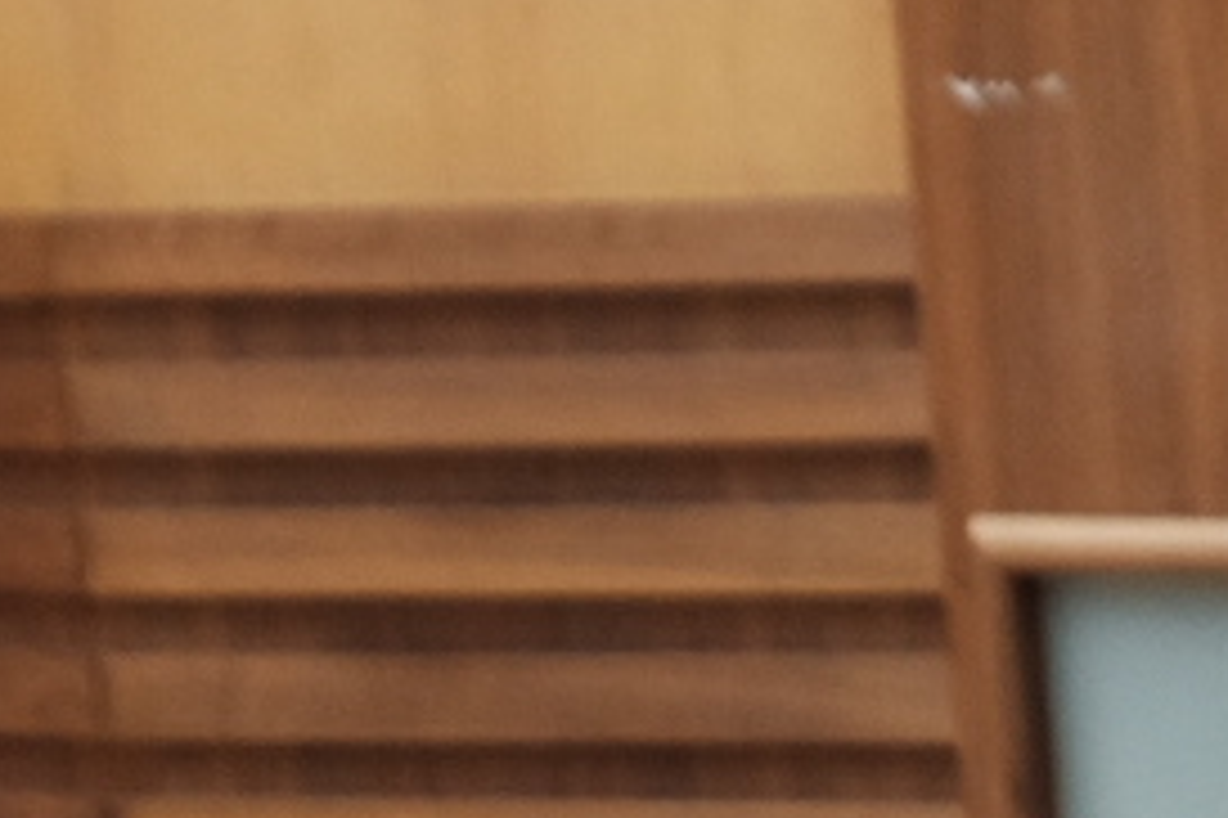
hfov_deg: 5.9
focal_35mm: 319
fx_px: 10881
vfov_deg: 4.2
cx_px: 3949
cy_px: 2288
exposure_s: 1/10
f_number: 4.3
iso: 800
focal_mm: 32.6
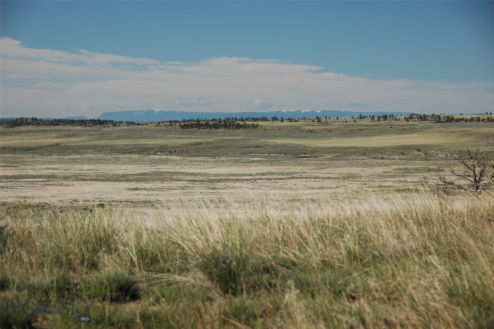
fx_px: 1337
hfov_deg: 20.9
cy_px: 164
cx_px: 247
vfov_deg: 14.0
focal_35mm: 98
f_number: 5.6
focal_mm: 65
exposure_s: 1/320
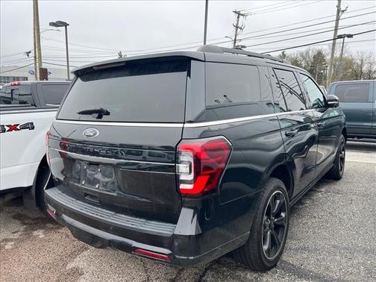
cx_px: 188
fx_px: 282
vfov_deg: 53.1
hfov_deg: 67.3
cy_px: 141
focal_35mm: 26
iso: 50
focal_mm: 5.7
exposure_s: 1/753
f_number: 1.5
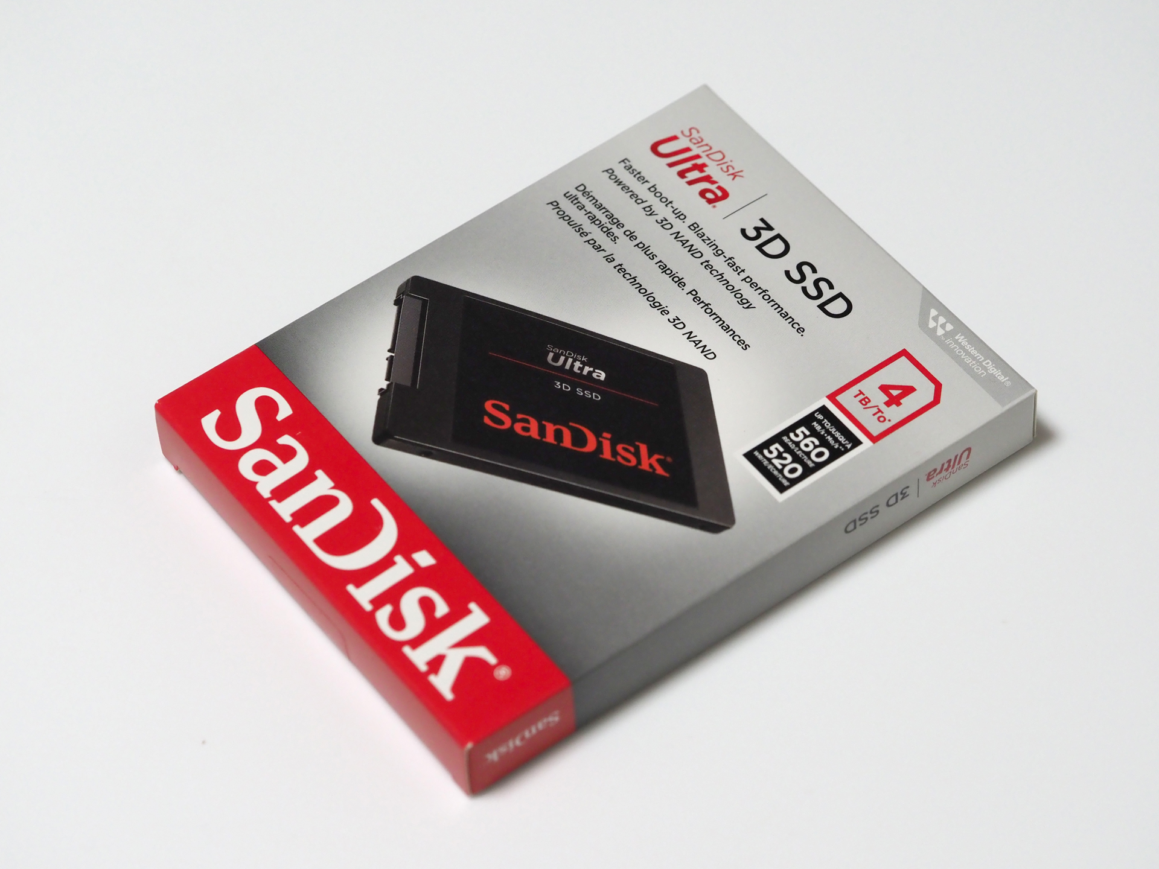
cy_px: 434
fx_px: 4018
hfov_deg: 16.4
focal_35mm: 120
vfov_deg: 12.3
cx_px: 580
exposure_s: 1/125
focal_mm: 60
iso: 1000
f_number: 4
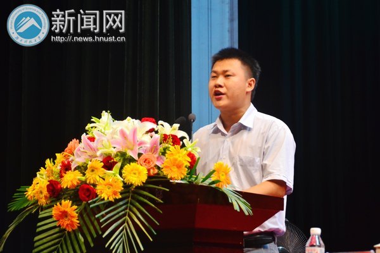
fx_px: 1457
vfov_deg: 9.9
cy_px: 126
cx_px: 190
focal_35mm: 138
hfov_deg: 14.9
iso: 1000
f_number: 5.6
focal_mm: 92
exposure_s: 1/25
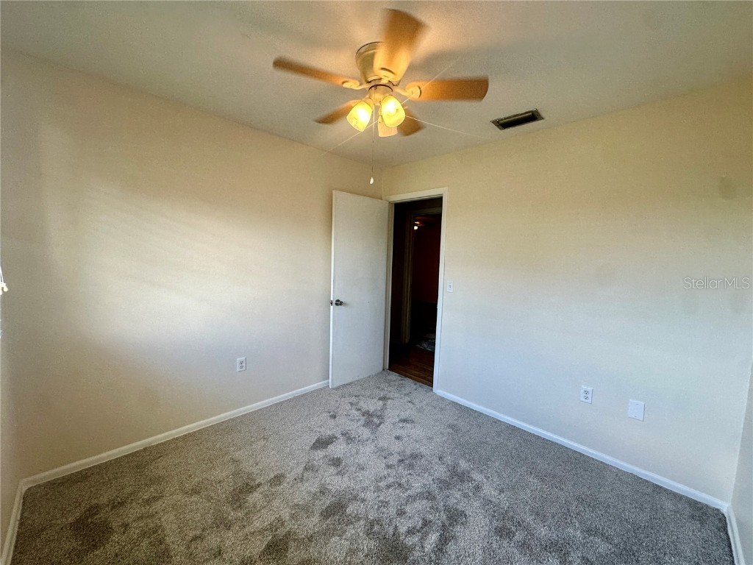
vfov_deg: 85.7
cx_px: 376
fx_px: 305
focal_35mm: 14
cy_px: 282
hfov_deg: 102.1
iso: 125
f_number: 2.2
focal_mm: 2.22
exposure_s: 1/120
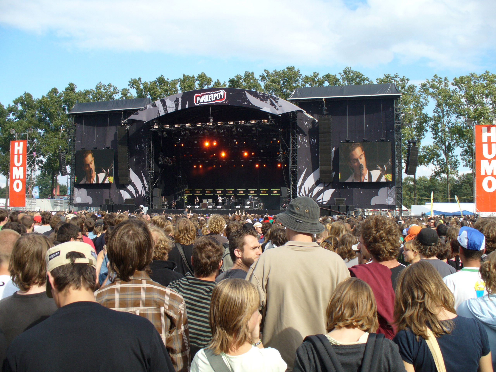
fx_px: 530
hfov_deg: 50.1
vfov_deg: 38.7
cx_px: 248
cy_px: 186
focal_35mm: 37
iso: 80
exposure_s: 1/200
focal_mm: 6.1
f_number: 5.6
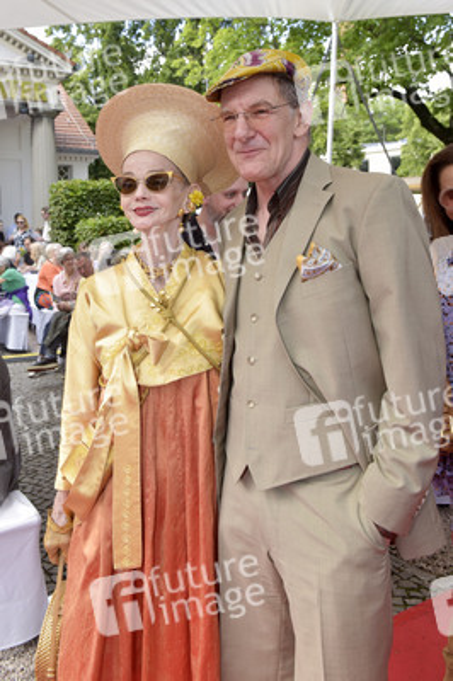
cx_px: 226
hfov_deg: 44.9
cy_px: 340
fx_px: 548
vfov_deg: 63.7
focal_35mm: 29
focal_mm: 29
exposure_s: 1/200
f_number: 7.1
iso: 400
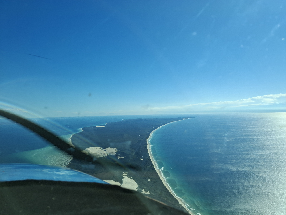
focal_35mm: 25
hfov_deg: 69.4
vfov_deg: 54.9
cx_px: 143
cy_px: 108
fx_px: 207
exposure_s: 1/2288
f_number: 1.8
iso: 32
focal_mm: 4.69
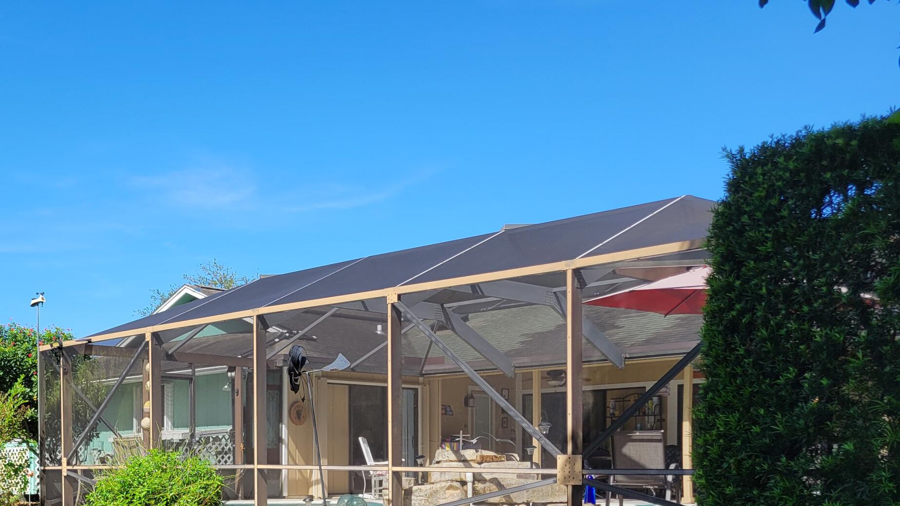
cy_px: 500
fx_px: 1098
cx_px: 177
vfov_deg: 24.8
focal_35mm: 46
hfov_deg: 42.5
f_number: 1.8
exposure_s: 1/1606
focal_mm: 5.4
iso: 40
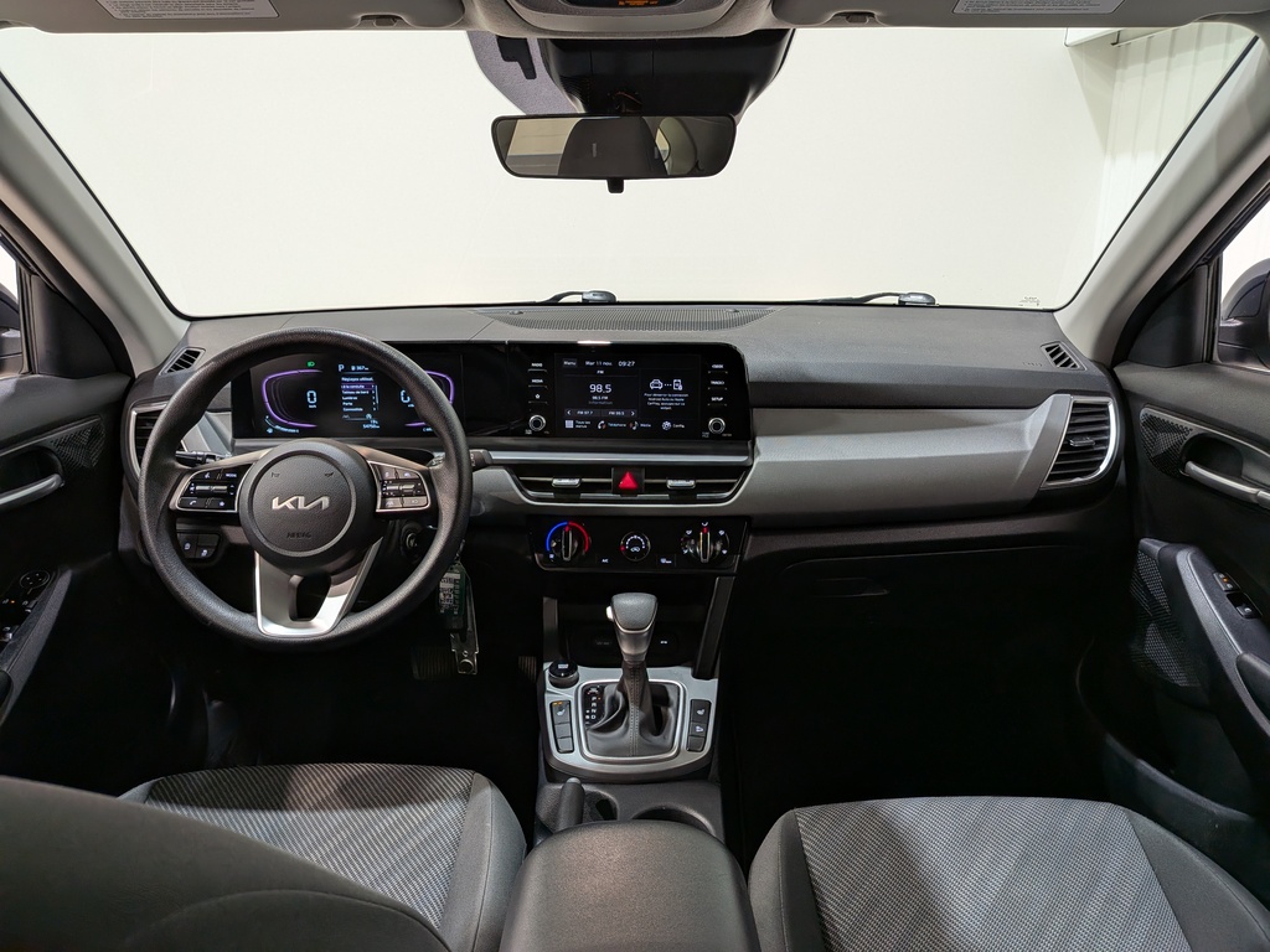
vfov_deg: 56.8
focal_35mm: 24
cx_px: 635
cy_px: 476
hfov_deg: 71.6
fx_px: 881
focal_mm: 4.53
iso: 48
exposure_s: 1/24
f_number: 1.7
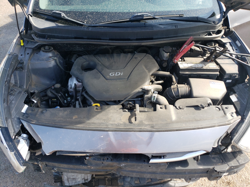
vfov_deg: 53.1
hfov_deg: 67.3
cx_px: 125
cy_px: 94
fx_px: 188
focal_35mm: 26
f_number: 1.5
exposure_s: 1/500
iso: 50
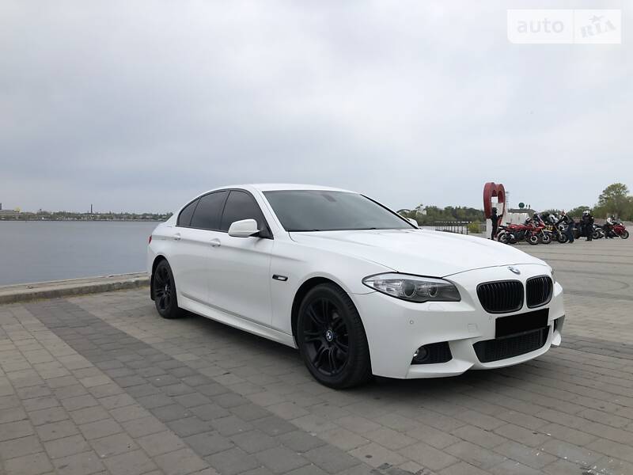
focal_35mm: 28
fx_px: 512
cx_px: 316
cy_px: 238
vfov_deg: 49.7
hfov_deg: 63.4
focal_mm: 4
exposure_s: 1/2558
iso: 25
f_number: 1.8
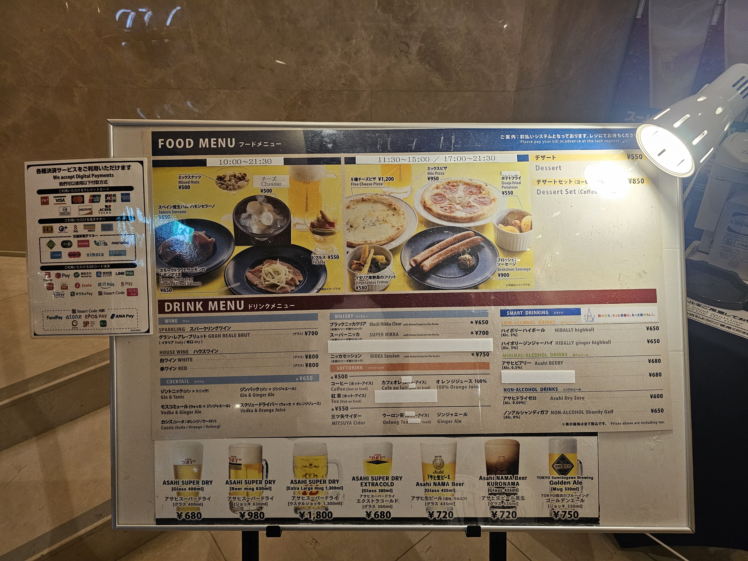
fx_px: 497
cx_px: 374
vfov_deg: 58.9
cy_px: 280
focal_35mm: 23
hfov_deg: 73.9
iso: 400
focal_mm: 6.3
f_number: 1.7
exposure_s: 1/142
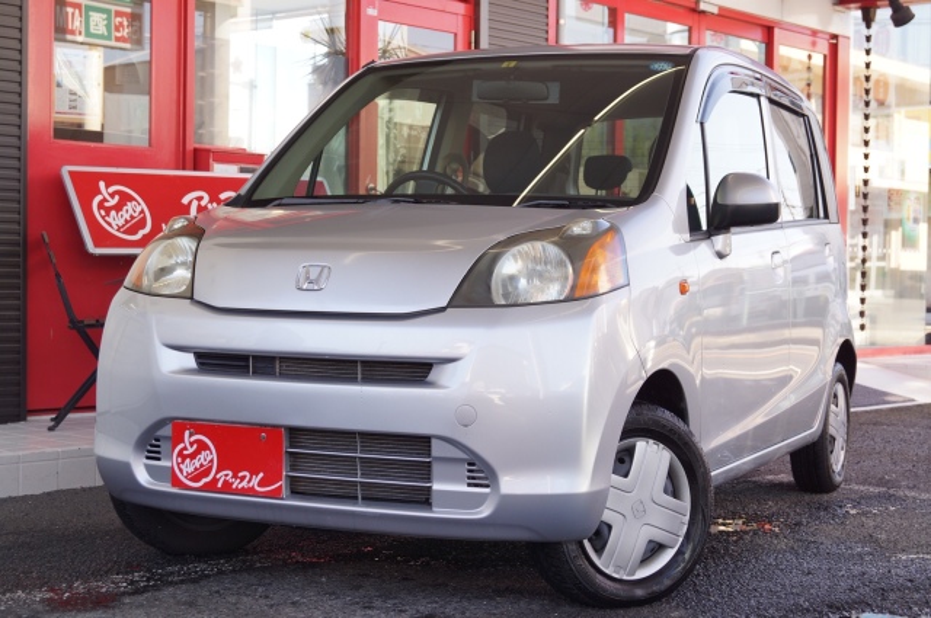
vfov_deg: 22.6
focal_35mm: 60
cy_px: 309
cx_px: 466
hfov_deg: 33.4
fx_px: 1550
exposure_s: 1/80
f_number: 5
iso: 100
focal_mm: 40
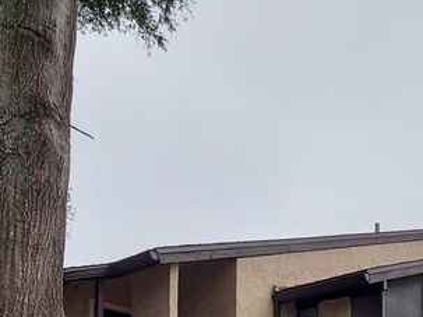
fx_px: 672
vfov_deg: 23.1
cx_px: 327
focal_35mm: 55
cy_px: 429
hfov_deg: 34.1
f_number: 2
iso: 50
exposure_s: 1/452
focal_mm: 4.6
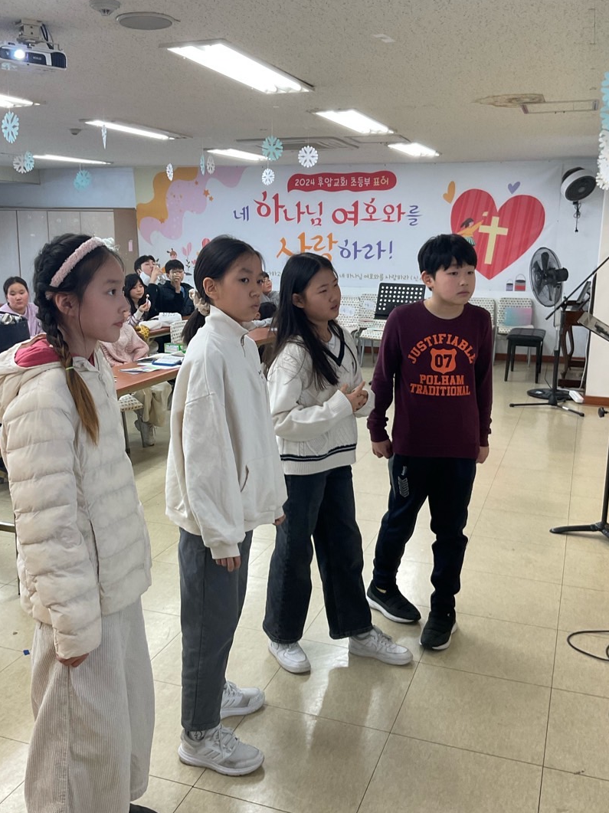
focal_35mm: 35
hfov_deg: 40.6
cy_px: 402
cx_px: 279
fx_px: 822
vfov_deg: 52.6
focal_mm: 3
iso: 64
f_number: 1.8
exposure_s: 1/60
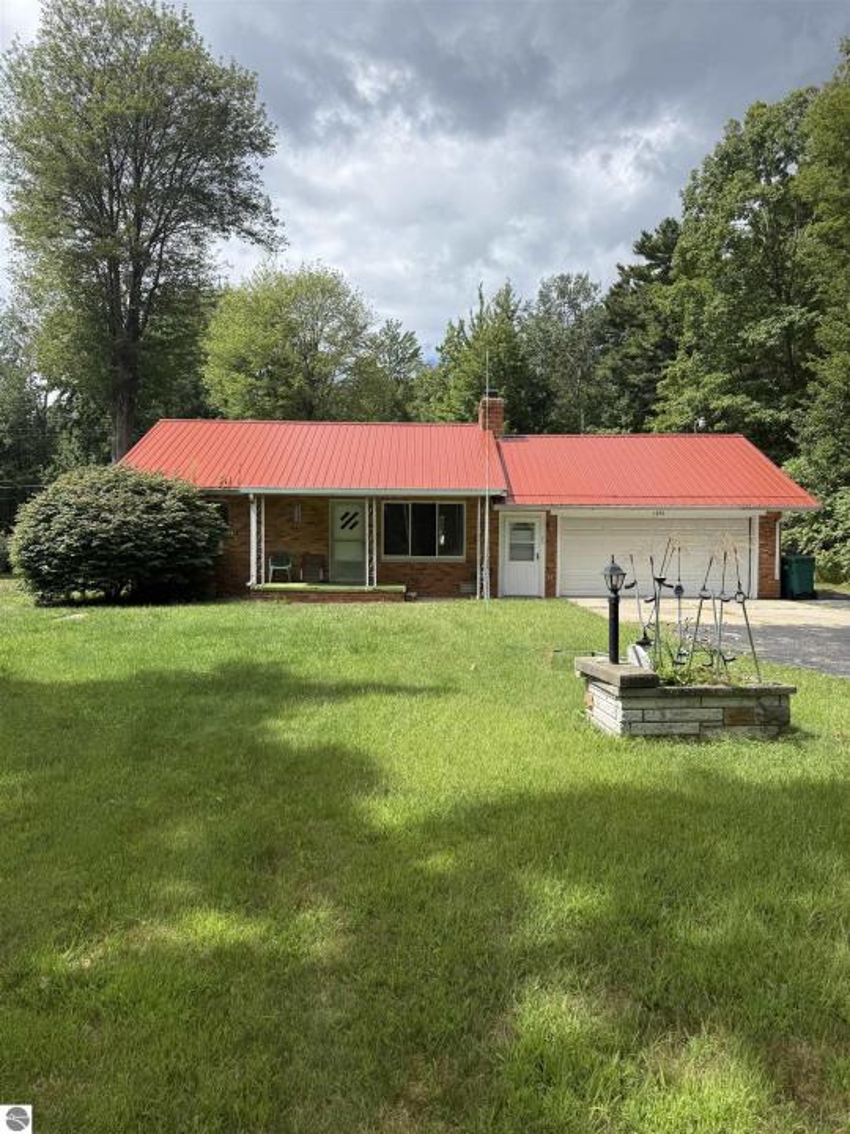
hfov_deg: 56.8
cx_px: 425
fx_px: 786
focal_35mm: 24
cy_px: 567
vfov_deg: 71.6
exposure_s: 1/4167
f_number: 1.78
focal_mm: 6.76
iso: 80
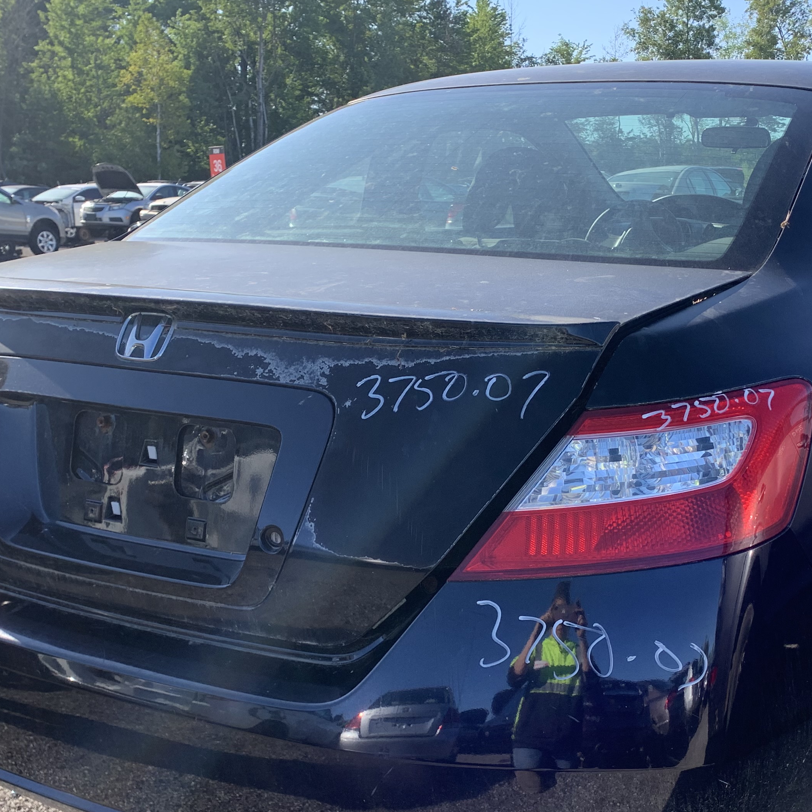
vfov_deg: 38.2
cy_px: 476
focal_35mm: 44
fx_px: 1168
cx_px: 552
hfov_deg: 37.9
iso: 25
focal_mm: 4.25
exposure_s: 1/529
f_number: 1.8
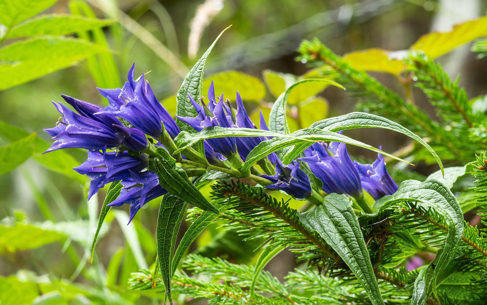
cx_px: 244
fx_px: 4274
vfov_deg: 4.1
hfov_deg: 6.5
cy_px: 155
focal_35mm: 322
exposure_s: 1/5
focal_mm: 210
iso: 100
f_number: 11
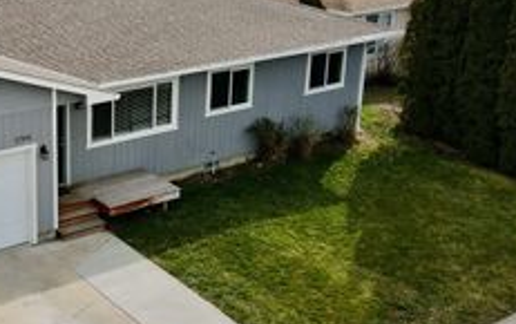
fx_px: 774
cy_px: 120
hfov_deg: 35.6
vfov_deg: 23.6
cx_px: 98
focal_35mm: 55
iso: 100
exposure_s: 1/725
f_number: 2.8
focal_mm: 4.5
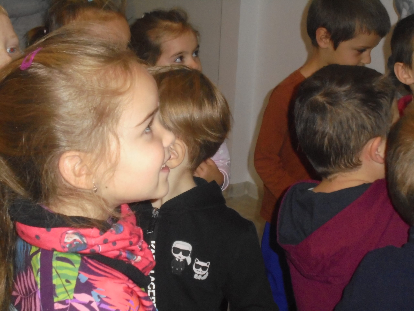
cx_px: 207
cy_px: 156
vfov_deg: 20.2
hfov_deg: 26.7
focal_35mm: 73
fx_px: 873
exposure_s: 1/60
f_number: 6.1
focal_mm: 13.1
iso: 640
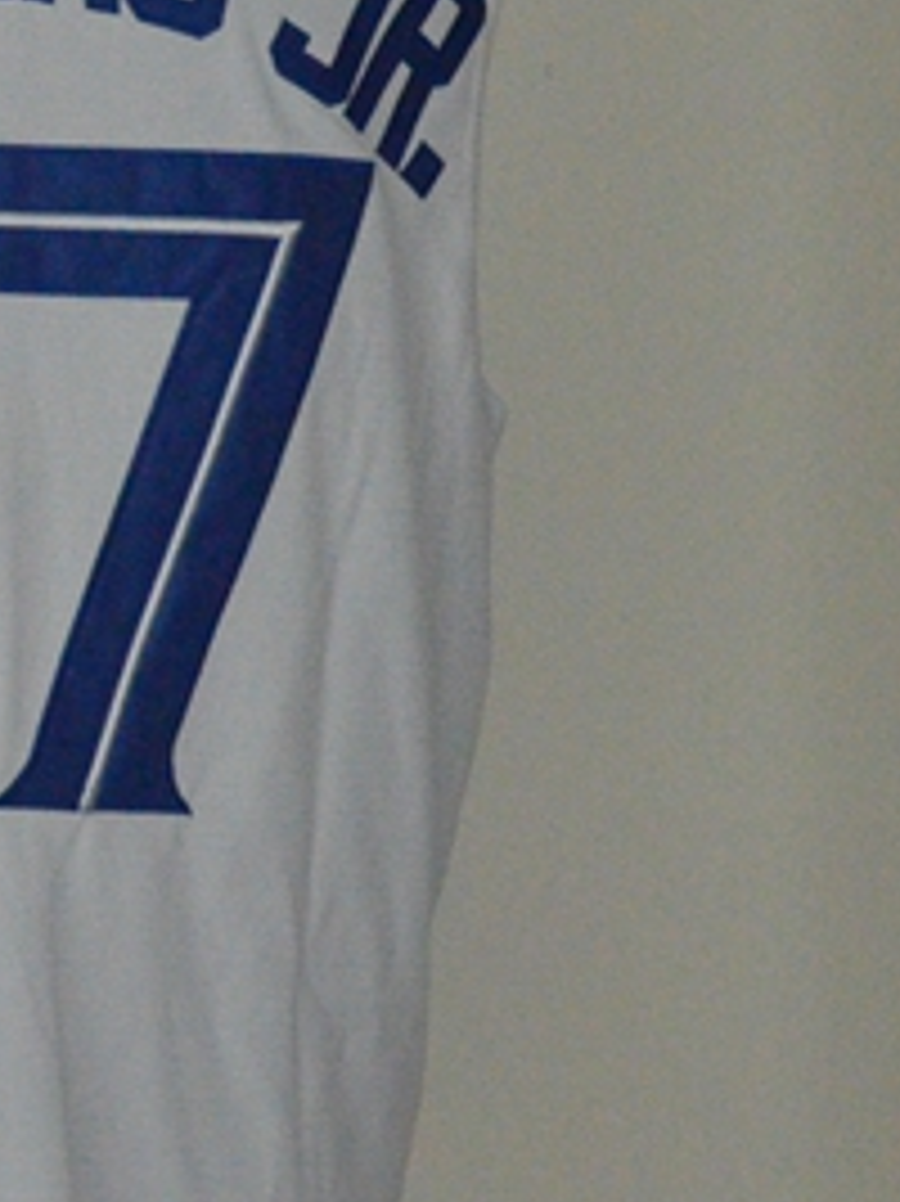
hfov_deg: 6.7
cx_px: -756
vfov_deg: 9.2
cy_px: 459
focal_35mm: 216
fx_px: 7494
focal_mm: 50
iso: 4000
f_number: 4.8
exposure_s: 1/100
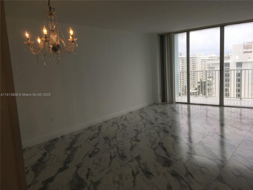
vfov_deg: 48.2
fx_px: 212
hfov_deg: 61.7
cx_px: 126
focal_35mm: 29
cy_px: 95
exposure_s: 1/313
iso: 25
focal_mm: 4.15
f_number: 2.2
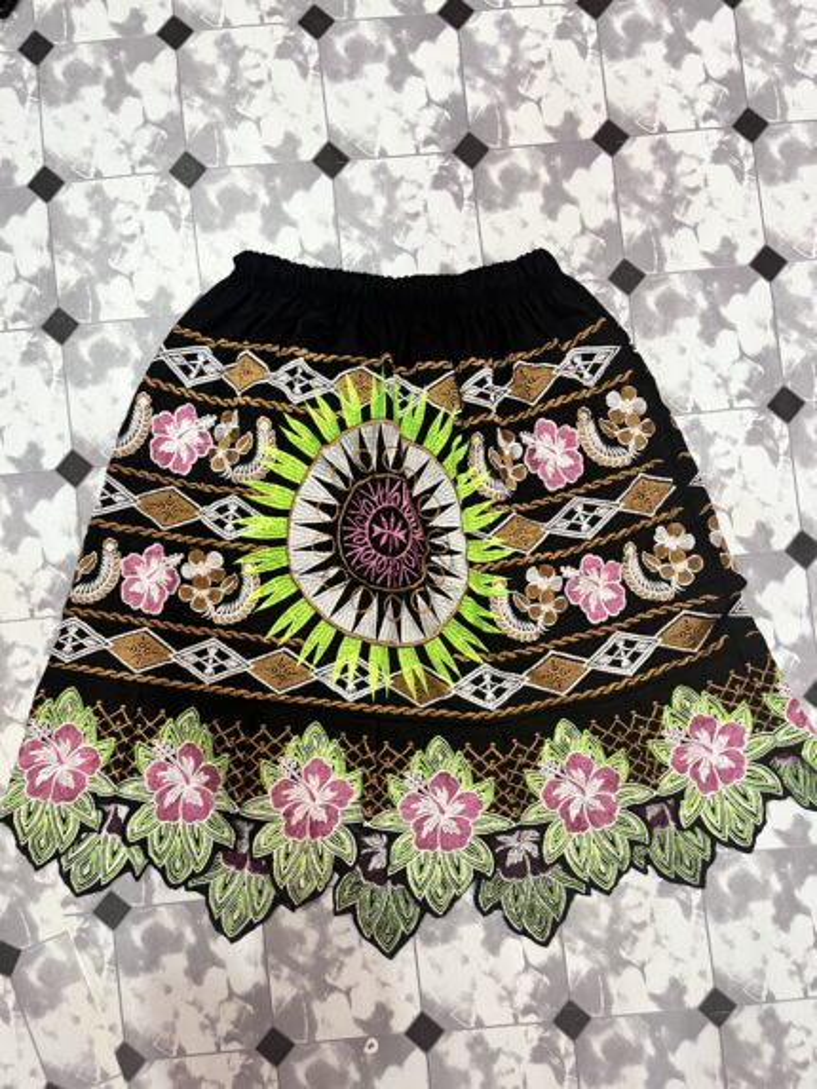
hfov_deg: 53.1
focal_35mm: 26
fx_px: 818
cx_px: 408
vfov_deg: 67.3
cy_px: 544
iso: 250
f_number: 1.6
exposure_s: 1/50
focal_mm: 5.1
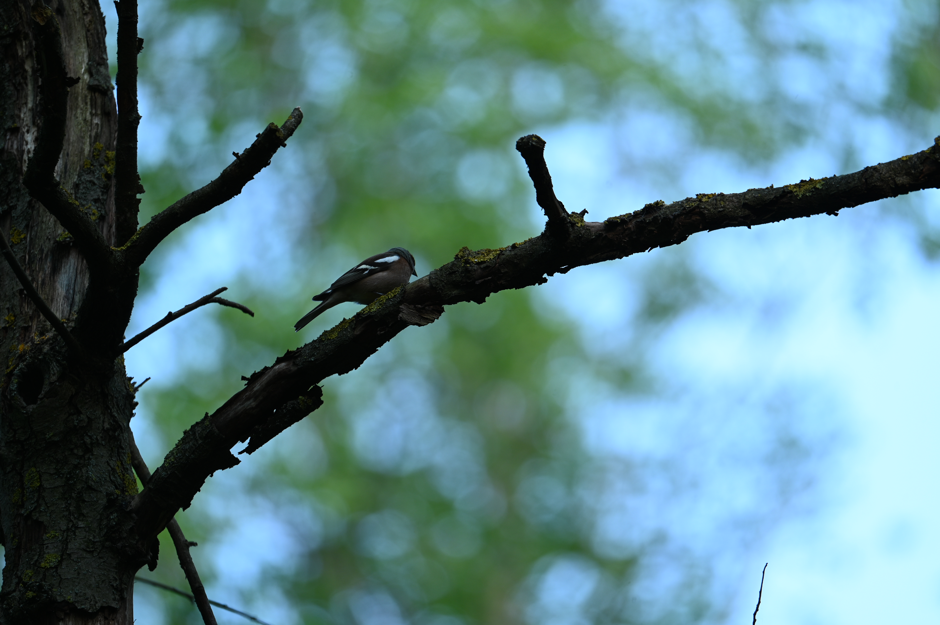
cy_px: 312
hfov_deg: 4.1
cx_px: 470
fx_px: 13047
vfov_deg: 2.7
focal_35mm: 500
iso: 220
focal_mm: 500
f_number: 6.7
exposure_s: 1/100
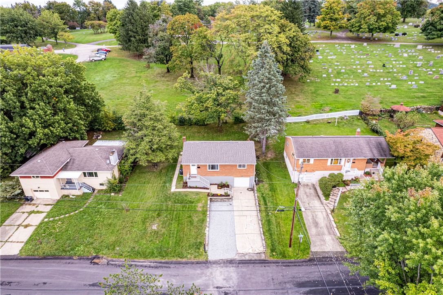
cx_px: 222
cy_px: 148
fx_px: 271
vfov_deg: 57.2
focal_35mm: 22
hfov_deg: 78.6
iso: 100
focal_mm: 8.38
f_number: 2.8
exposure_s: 1/200
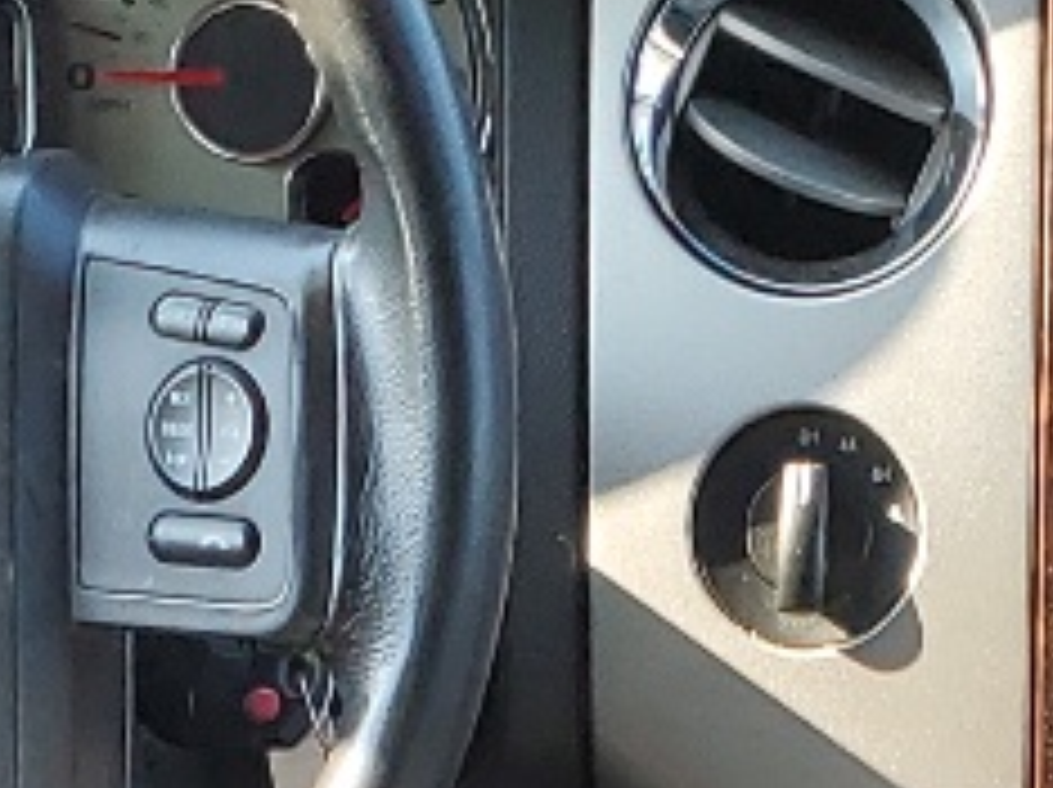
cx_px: 1080
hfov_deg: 11.0
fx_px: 5409
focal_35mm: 178
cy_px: 2026
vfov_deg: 7.6
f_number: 1.5
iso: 50
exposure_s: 1/196
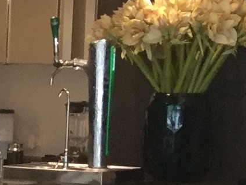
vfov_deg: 6.2
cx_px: -388
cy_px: 195
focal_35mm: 238
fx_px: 1692
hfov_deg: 7.6
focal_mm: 3.3
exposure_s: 1/33
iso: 100
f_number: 2.4
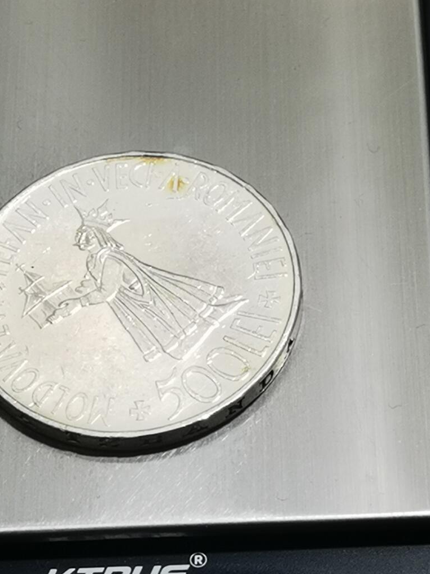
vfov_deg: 15.9
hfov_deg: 11.9
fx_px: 2054
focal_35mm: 124
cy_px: 344
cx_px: 127
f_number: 1.9
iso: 80
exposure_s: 1/100
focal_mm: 6.67
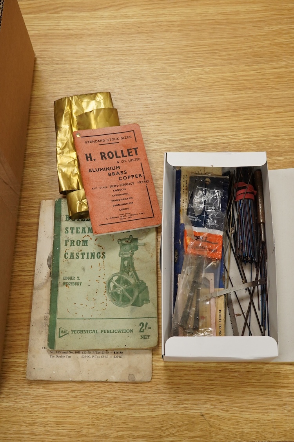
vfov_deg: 43.6
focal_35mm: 45
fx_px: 551
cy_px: 221
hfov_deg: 29.9
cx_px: 147
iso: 2500
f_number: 11
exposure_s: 1/160
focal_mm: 30
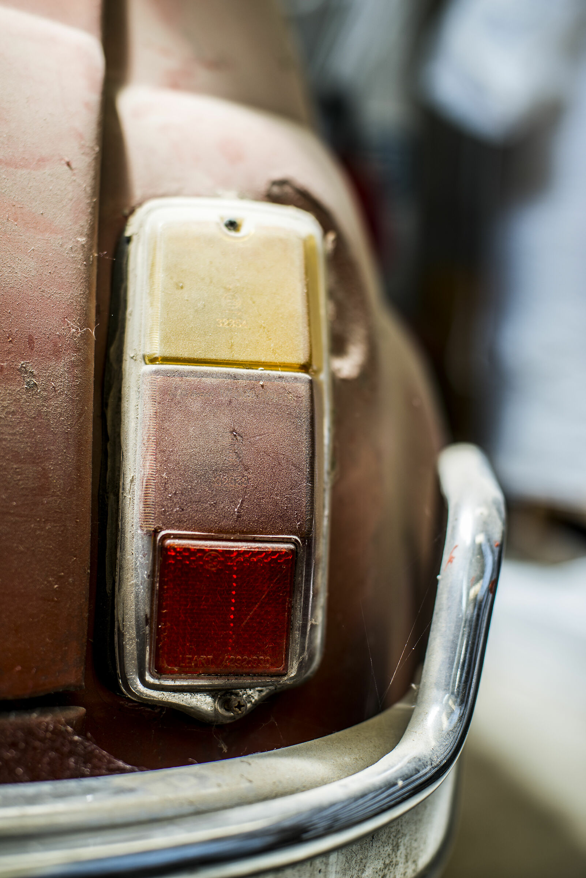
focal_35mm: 50
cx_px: 293
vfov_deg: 39.6
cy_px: 439
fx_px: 1220
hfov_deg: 27.0
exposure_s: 1/200
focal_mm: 50
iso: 100
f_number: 2.5
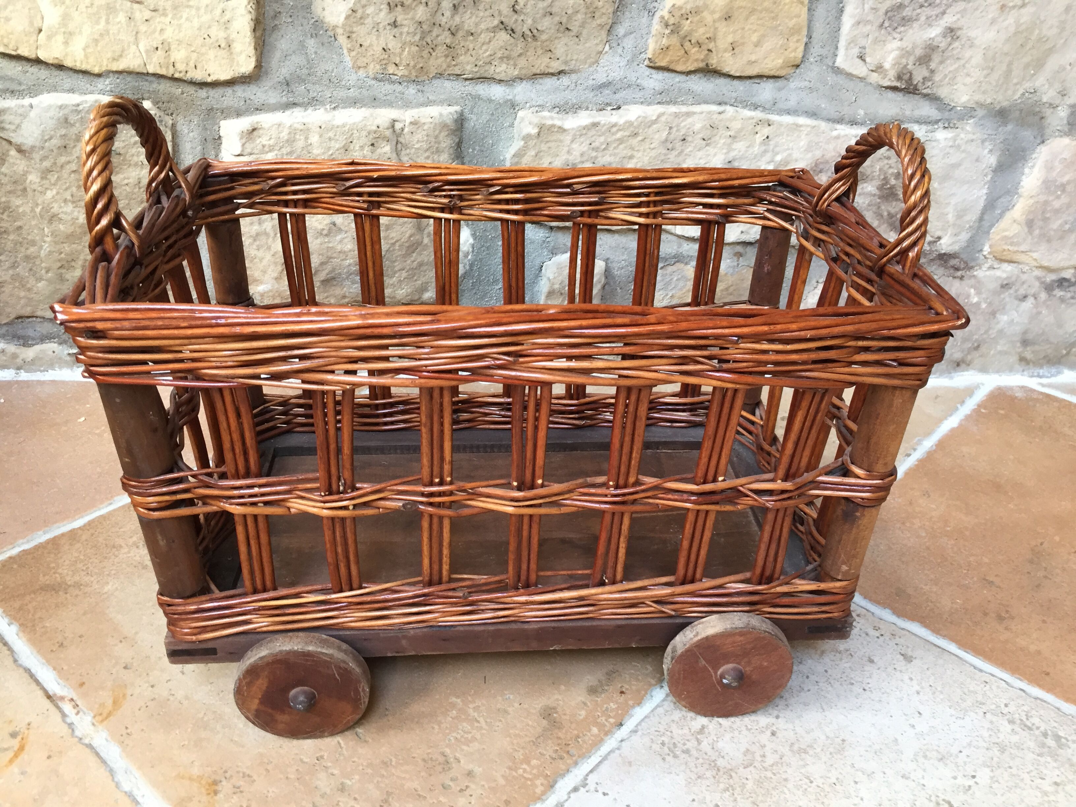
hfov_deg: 61.7
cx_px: 538
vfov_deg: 48.2
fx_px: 901
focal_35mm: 29
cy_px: 404
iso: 125
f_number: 2.2
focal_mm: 4.15
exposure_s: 1/33
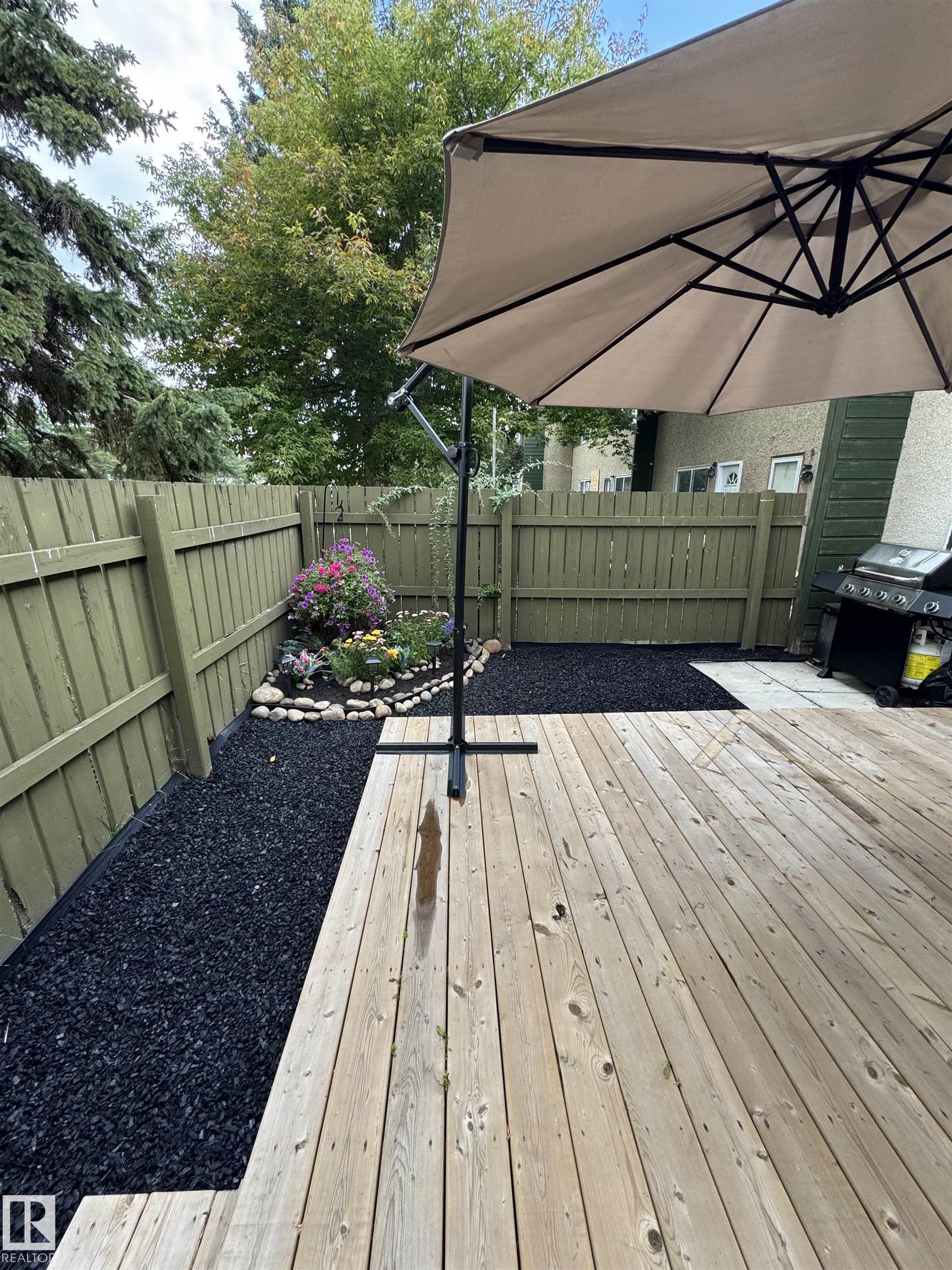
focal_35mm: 14
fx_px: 513
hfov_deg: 85.7
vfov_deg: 102.1
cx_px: 476
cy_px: 635
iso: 64
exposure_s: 1/99
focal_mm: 2.22
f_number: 2.2
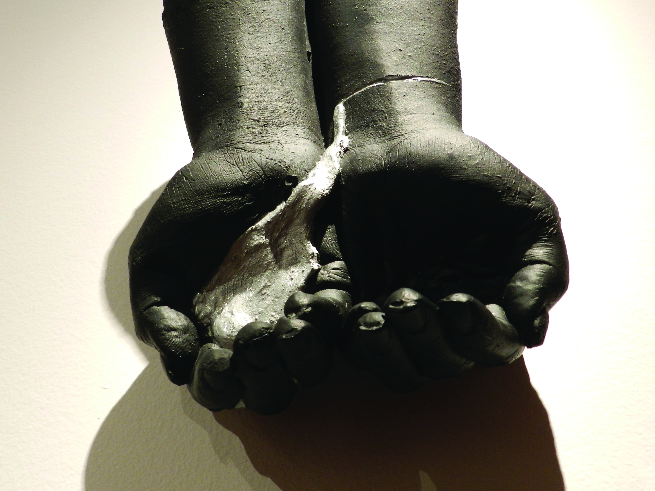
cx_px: 328
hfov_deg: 49.0
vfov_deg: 37.7
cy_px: 246
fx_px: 719
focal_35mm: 38
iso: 250
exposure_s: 1/25
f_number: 4
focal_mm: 6.7
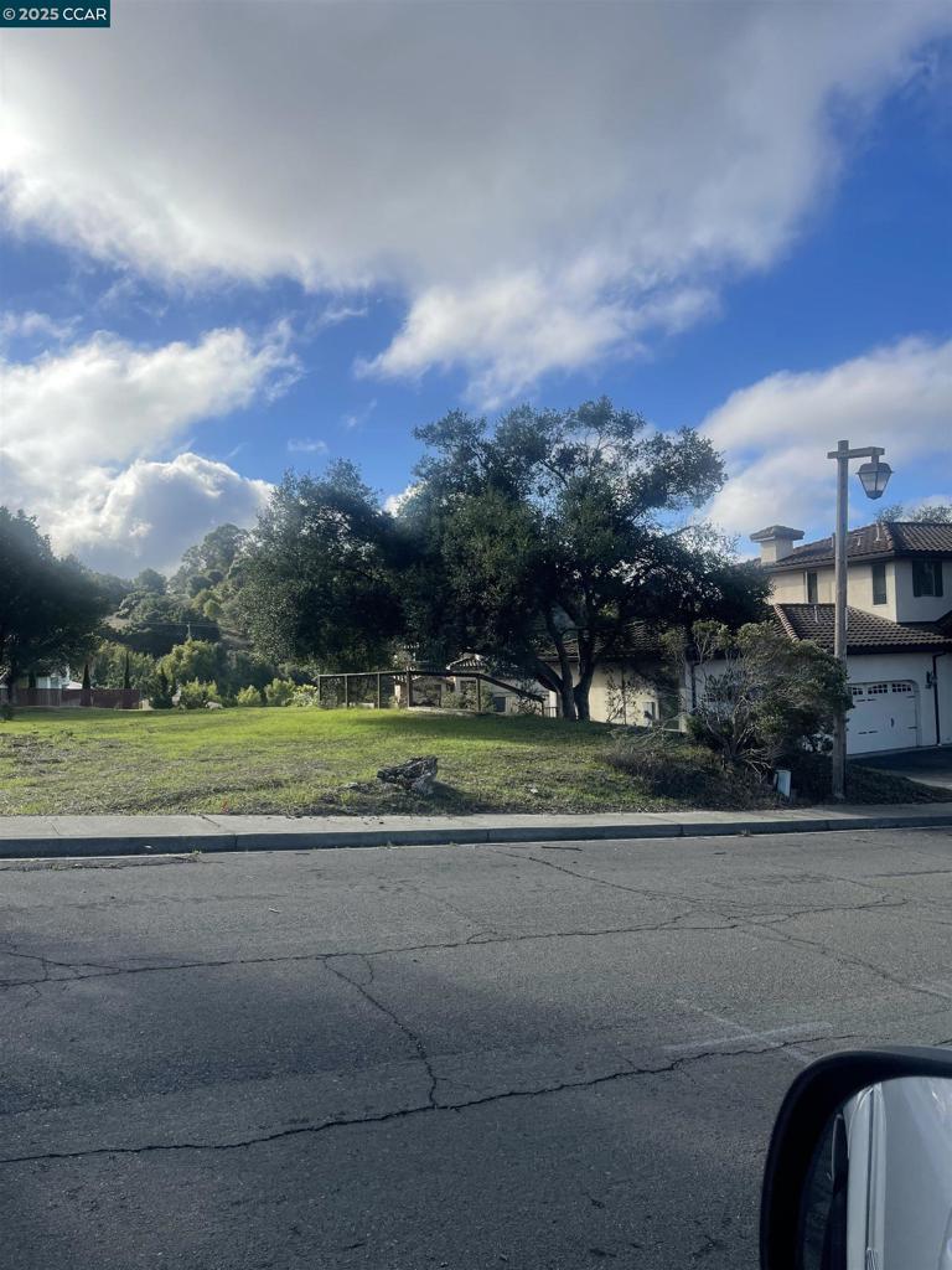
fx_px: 917
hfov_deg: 54.9
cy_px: 635
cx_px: 476
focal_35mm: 25
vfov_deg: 69.4
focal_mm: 5.1
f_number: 1.6
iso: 32
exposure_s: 1/4525
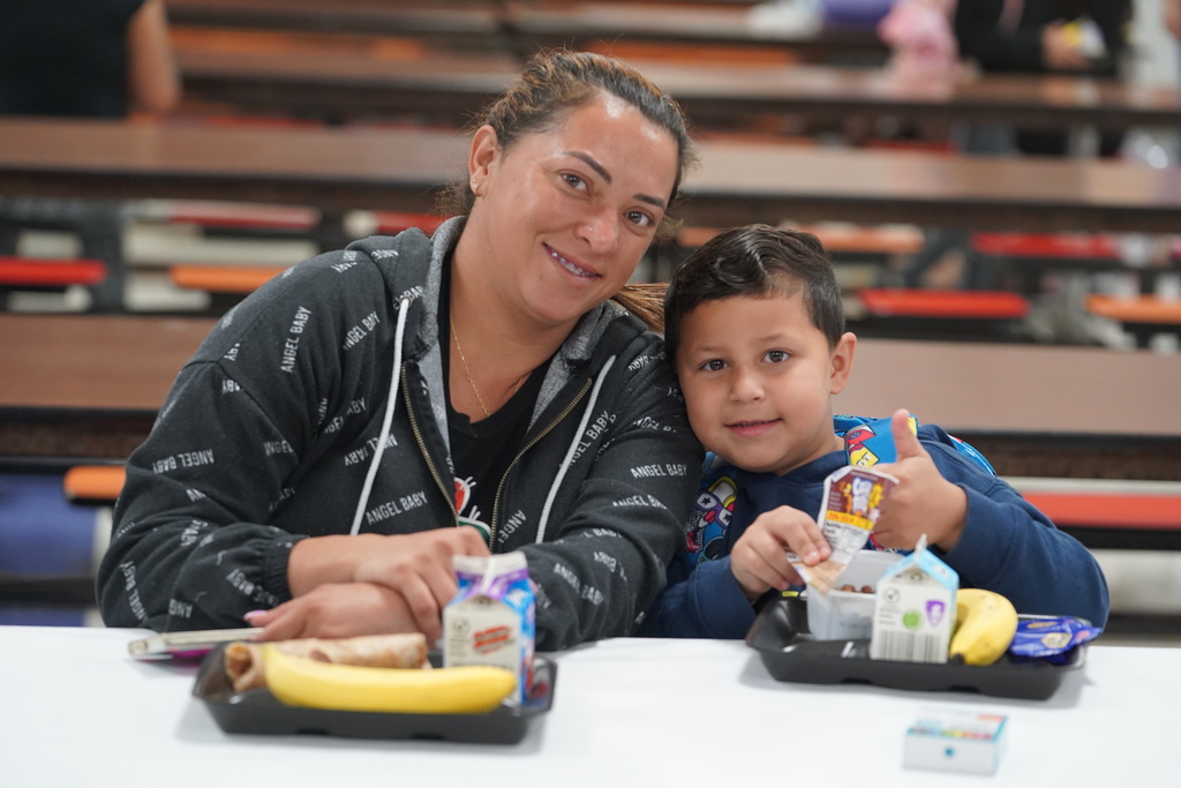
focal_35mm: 117
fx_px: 3839
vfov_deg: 11.7
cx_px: 590
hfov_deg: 17.5
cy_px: 394
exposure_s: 1/160
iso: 4000
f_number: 4
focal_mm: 117
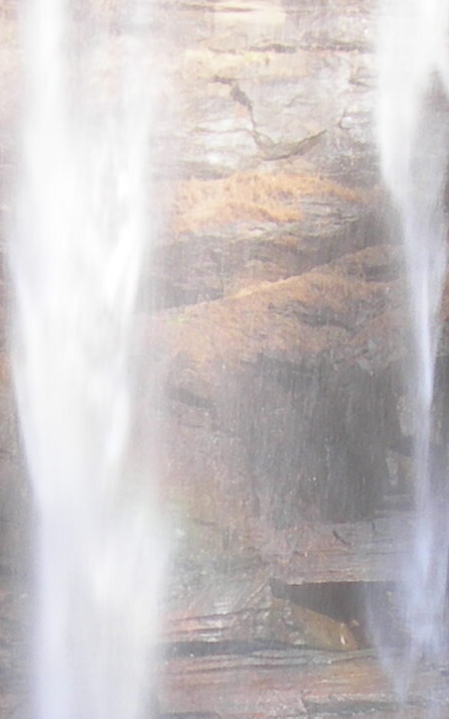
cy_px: 932
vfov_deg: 11.9
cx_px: 148
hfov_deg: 7.7
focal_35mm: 171
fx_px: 3351
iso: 50
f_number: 2.8
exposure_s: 1/84
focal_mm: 7.8
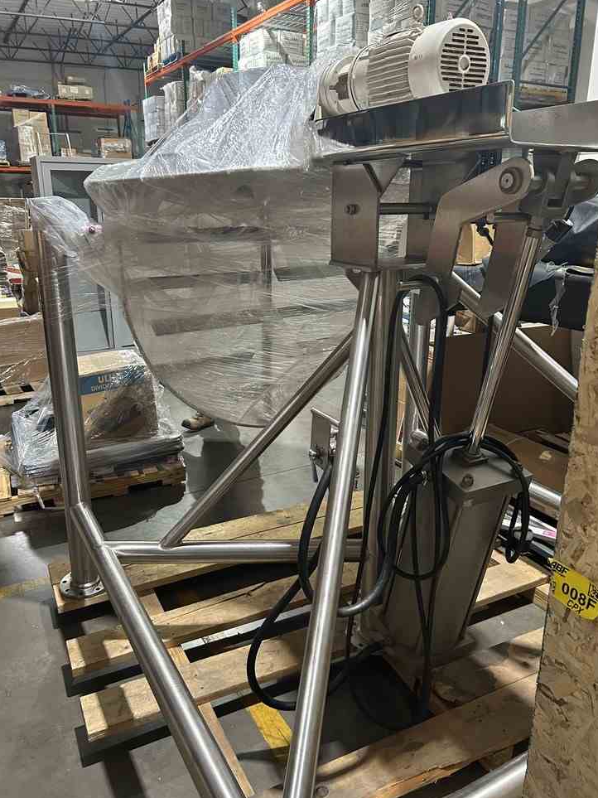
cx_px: 296
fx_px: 622
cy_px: 394
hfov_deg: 51.3
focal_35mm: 27
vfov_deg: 65.3
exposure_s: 1/60
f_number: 1.5
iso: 320
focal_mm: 5.7
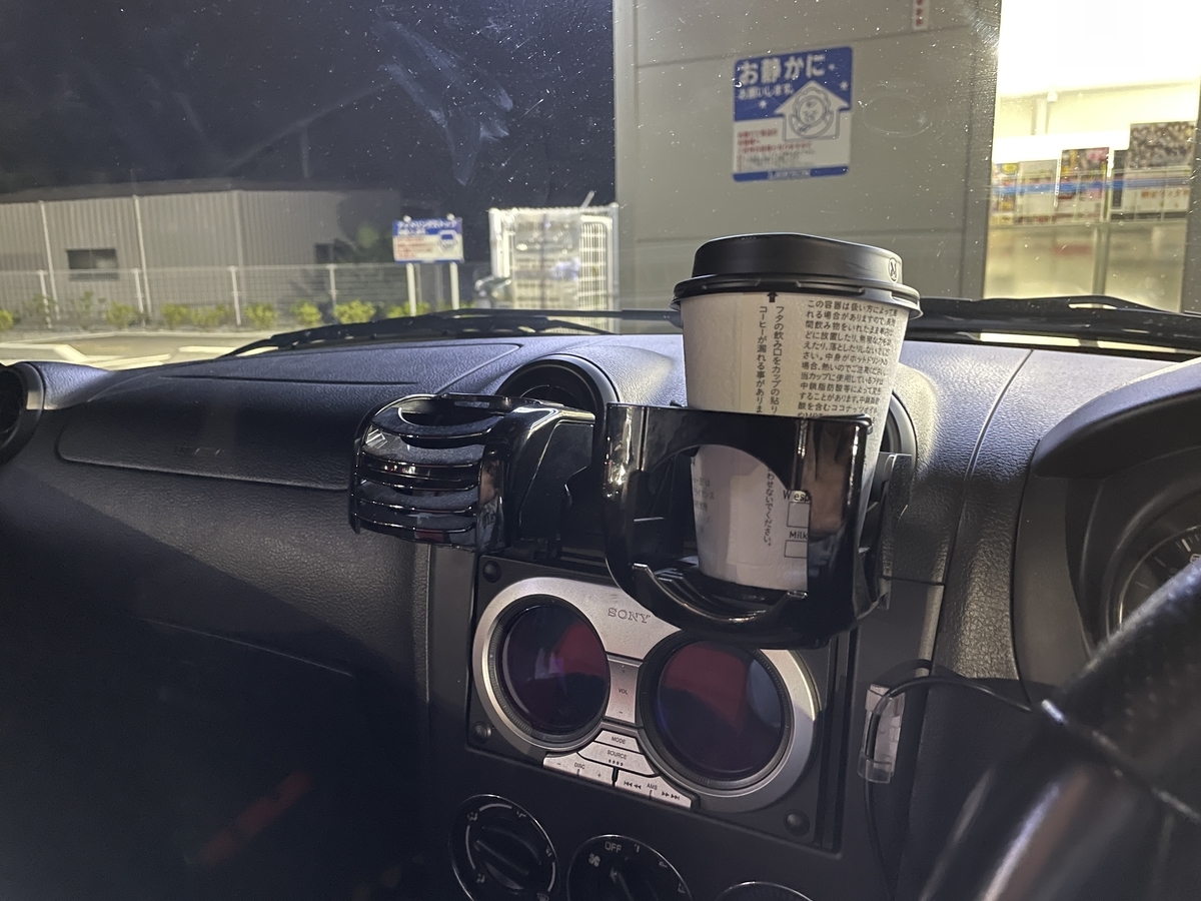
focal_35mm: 26
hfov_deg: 67.3
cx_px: 600
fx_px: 902
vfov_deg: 53.1
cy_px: 450
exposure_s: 1/14
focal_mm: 4.2
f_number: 1.6
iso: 1000
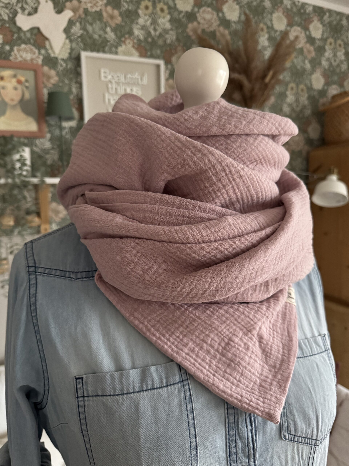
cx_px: 174
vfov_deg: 71.6
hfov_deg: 56.8
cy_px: 233
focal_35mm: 24
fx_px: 323
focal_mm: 6.76
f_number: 1.78
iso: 1000
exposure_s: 1/40
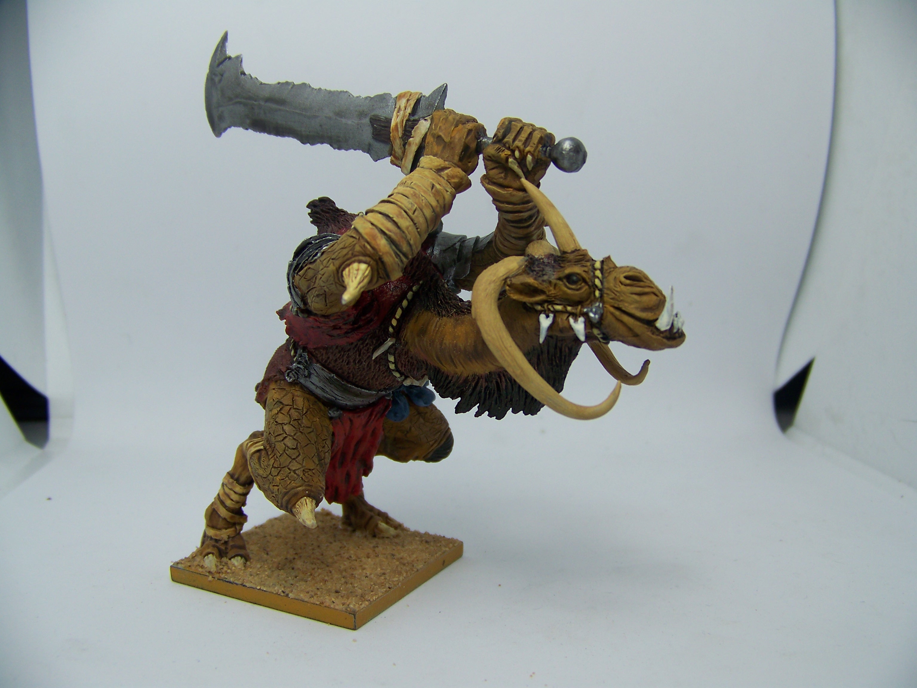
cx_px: 458
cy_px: 344
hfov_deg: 51.4
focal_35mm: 36
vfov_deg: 39.7
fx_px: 954
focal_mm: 5.85
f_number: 2.8
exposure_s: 1/125
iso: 64
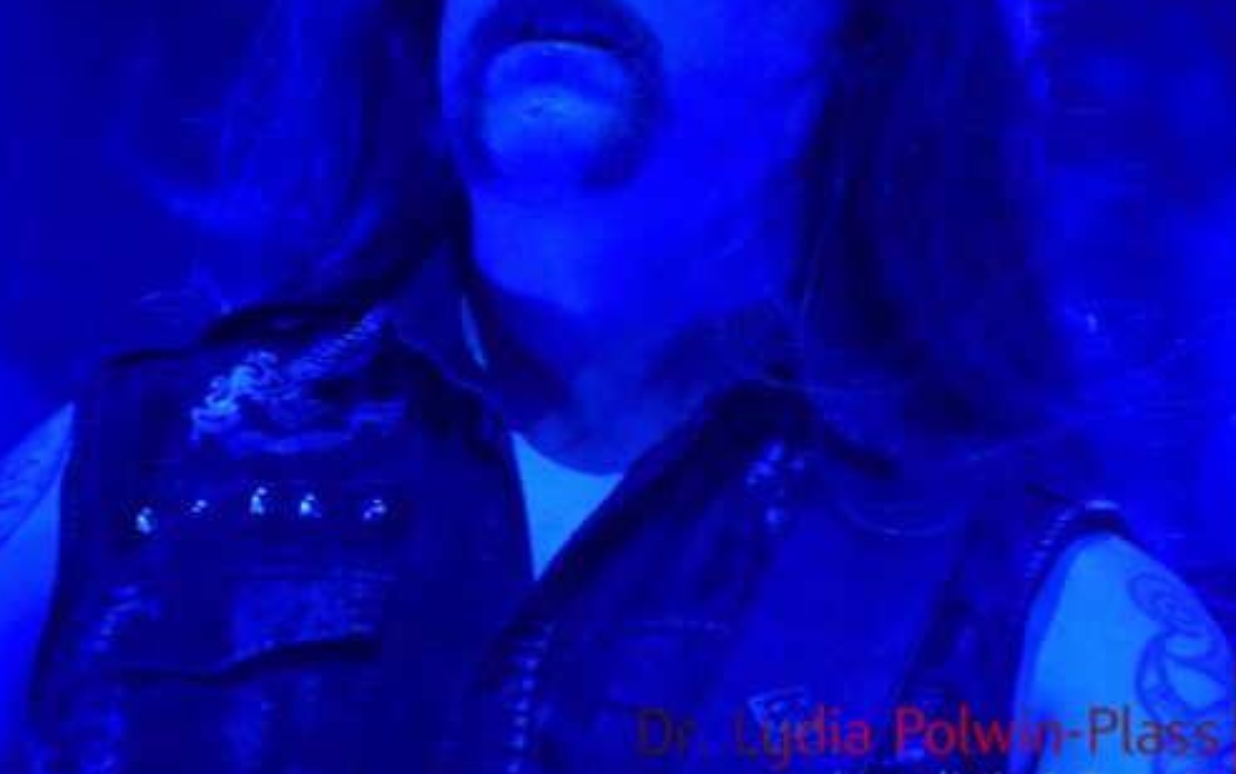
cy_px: 299
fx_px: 23381
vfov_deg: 1.9
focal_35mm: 694
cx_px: 502
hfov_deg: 3.0
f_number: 6.3
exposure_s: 1/250
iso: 6400
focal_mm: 291
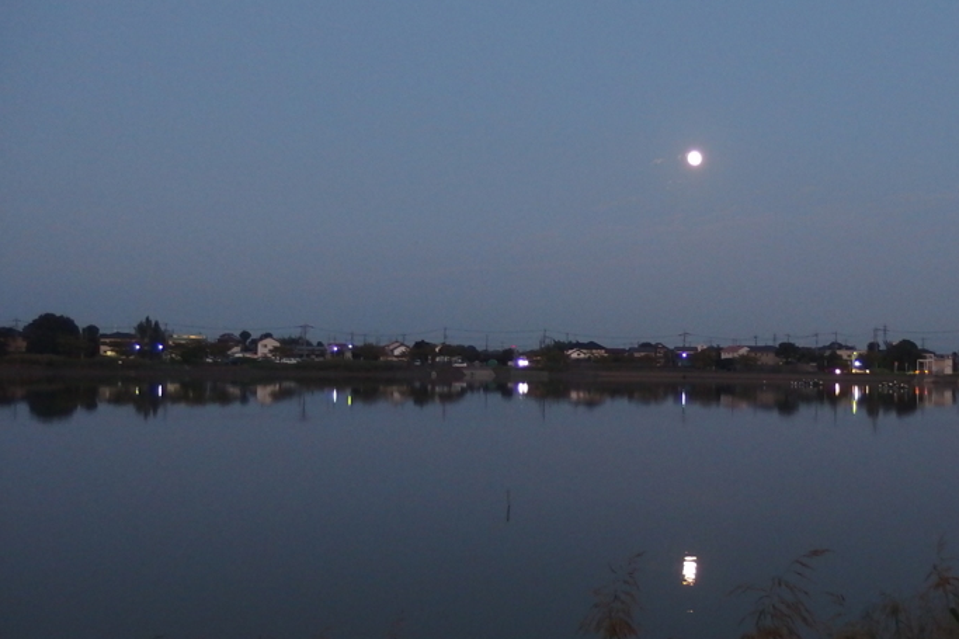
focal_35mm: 39
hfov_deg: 47.9
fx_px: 1039
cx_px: 705
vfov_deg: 34.2
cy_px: 338
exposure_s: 1/13
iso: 400
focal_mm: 4.7
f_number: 1.8
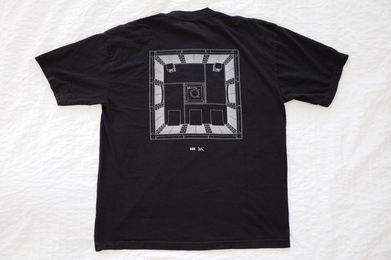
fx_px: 304
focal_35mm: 28
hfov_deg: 65.5
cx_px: 196
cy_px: 130
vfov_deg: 46.3
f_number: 2.8
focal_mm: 18.3
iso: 800
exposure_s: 1/40
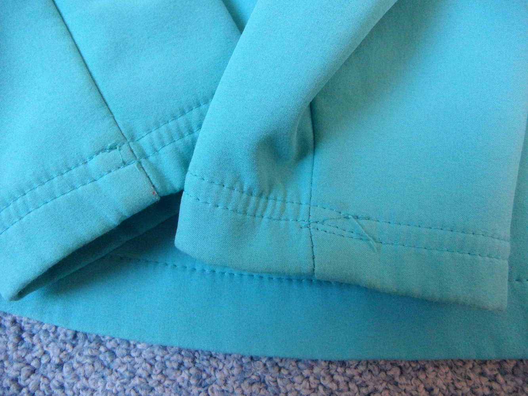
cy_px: 198
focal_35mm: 24
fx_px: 366
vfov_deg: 56.8
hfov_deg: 71.6
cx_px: 264
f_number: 2.9
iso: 320
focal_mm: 4.1
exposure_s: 1/30
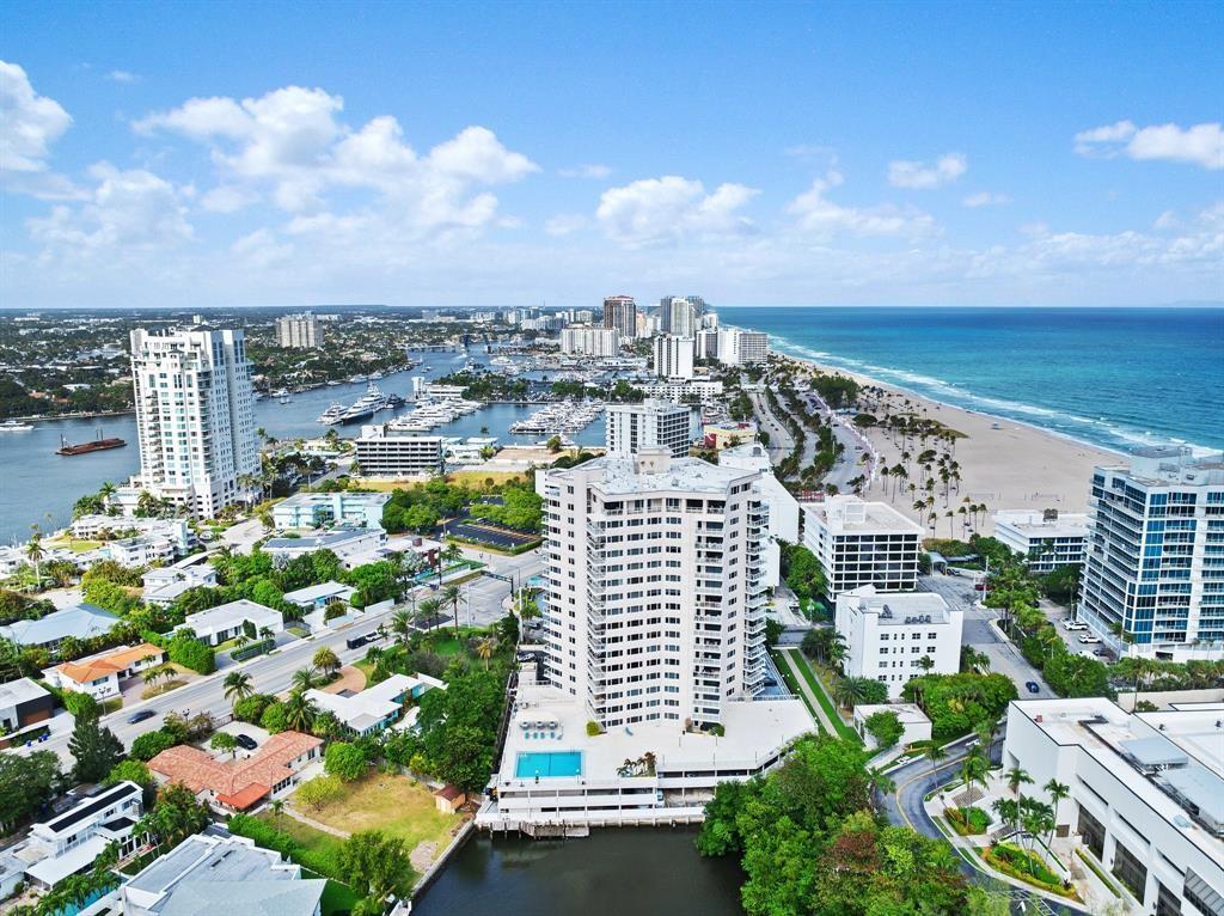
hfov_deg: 71.6
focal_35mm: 24
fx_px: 848
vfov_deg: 56.7
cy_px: 458
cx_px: 612
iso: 100
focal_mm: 12.29
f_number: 2.8
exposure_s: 1/1250
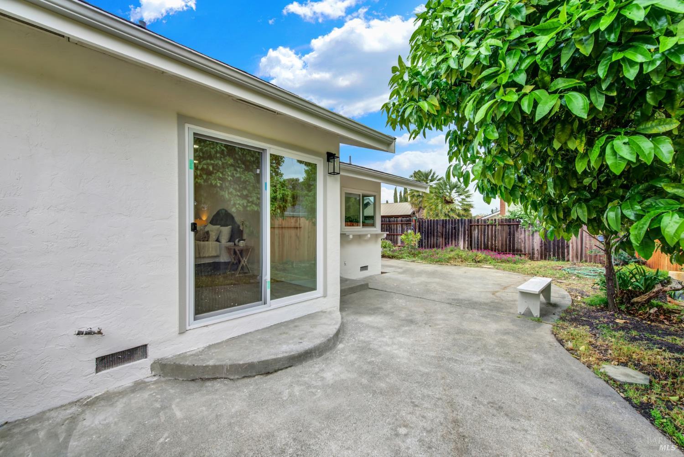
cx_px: 342
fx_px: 266
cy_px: 228
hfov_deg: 104.2
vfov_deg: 81.3
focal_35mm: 14
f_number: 14
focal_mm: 14
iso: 100
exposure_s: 1/20
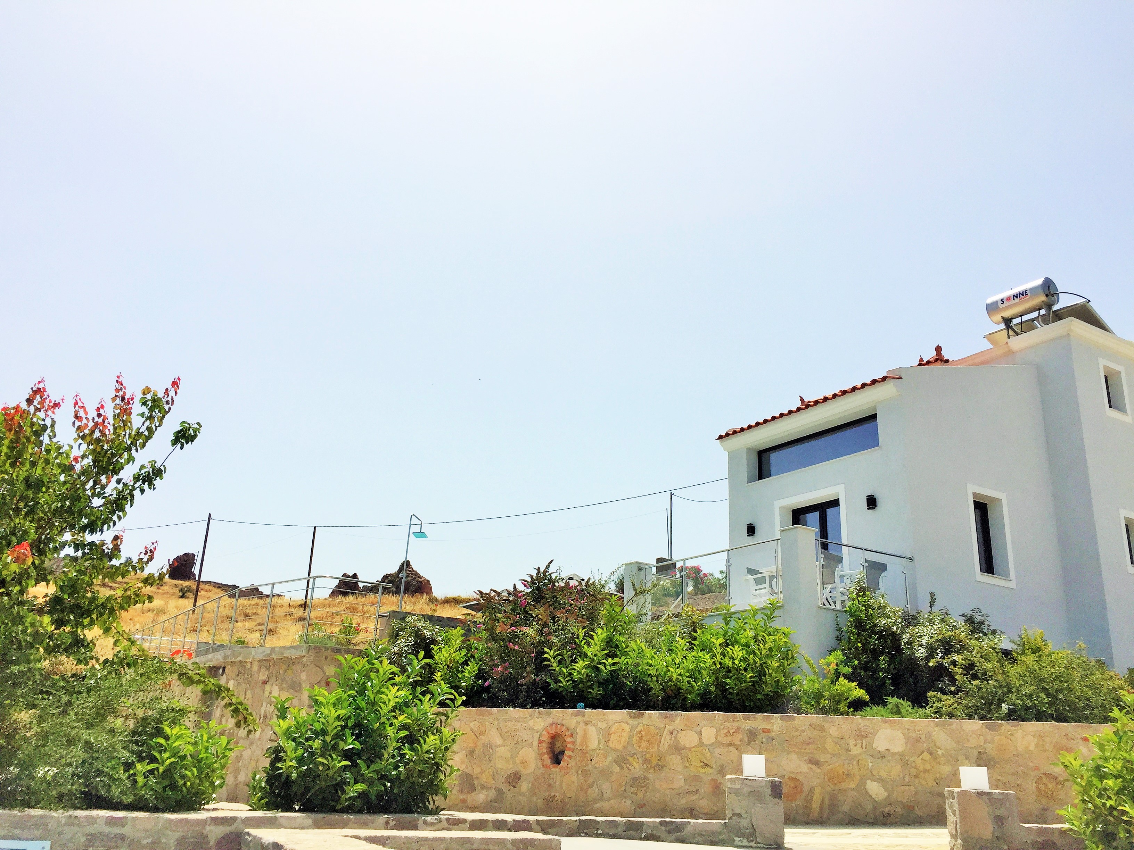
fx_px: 950
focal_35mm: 29
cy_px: 425
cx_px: 567
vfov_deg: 48.2
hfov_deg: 61.7
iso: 32
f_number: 2.2
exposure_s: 1/3968
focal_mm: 4.15
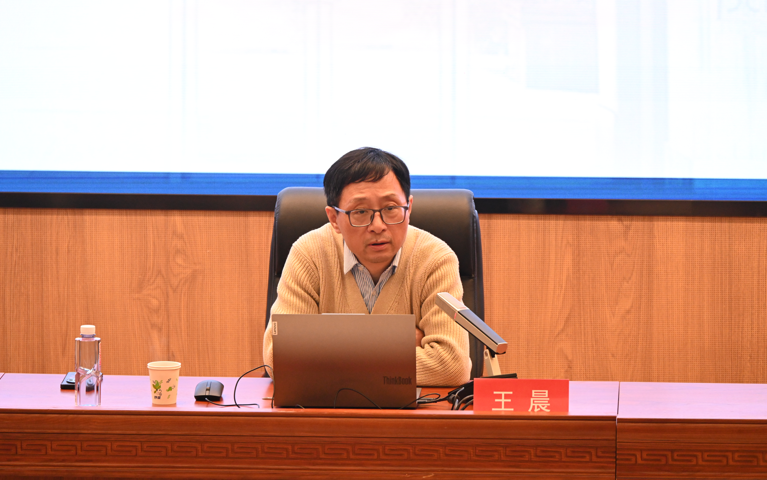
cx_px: 371
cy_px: 199
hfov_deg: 9.1
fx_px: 4829
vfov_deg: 5.7
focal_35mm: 231
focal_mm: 200
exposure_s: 1/250
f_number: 6.3
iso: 3200
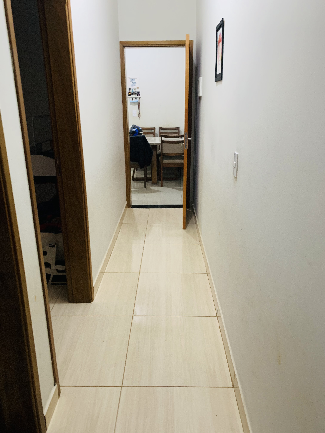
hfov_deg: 53.1
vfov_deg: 67.3
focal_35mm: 26
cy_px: 216
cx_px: 162
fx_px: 325
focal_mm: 4.25
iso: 320
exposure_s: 1/40
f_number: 1.8
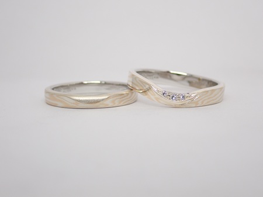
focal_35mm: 77
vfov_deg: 19.1
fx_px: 585
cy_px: 98
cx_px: 132
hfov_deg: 25.3
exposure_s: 1/160
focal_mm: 13.65
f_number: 4.1
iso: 200
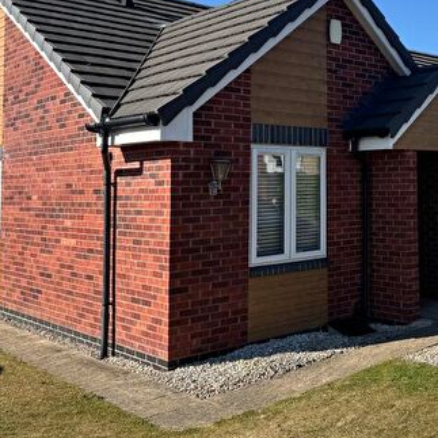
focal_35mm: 46
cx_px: 414
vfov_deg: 36.3
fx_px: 659
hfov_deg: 34.3
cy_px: 139
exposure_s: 1/3413
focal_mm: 6.76
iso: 80
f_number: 1.78
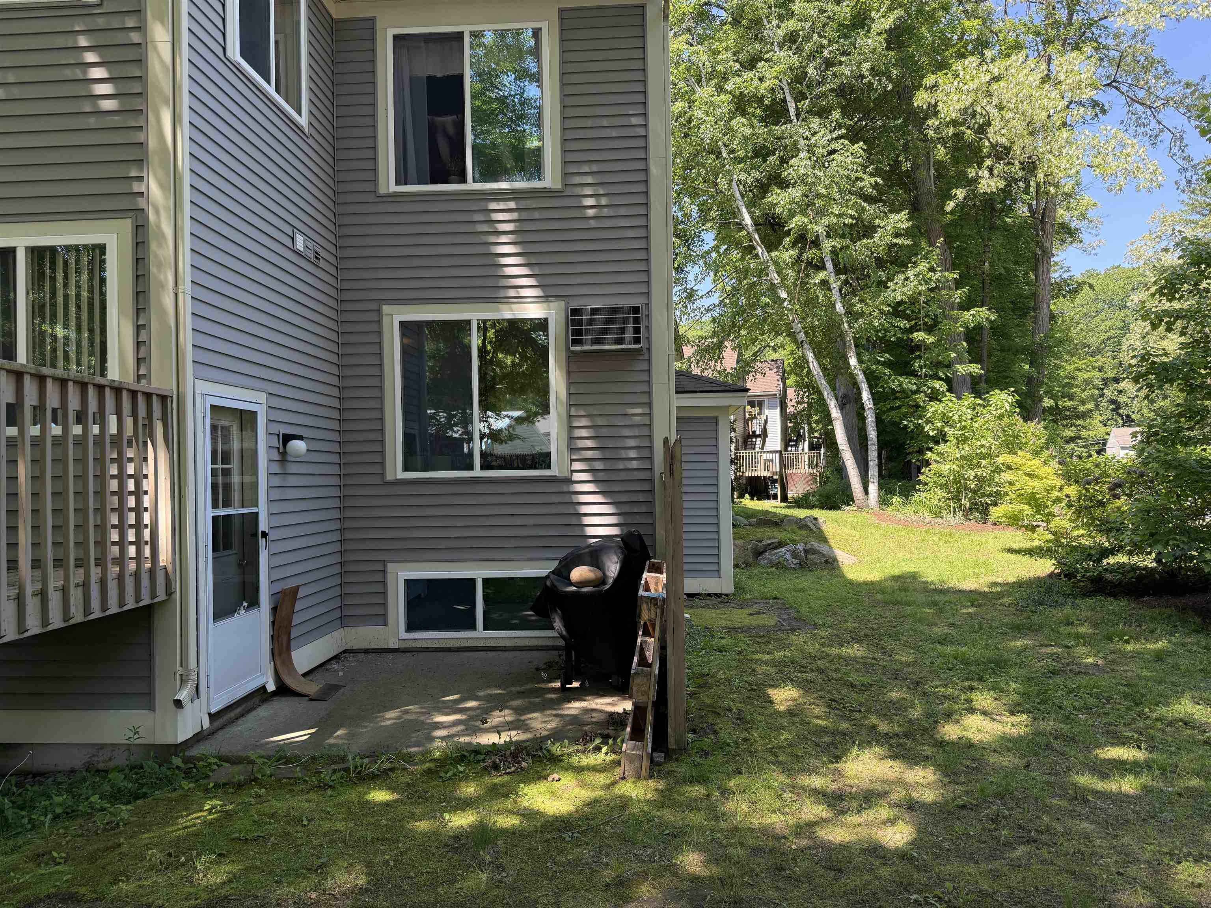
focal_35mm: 24
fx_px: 840
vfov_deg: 56.8
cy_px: 454
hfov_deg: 71.6
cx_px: 606
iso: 100
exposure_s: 1/627
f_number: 1.78
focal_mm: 6.76
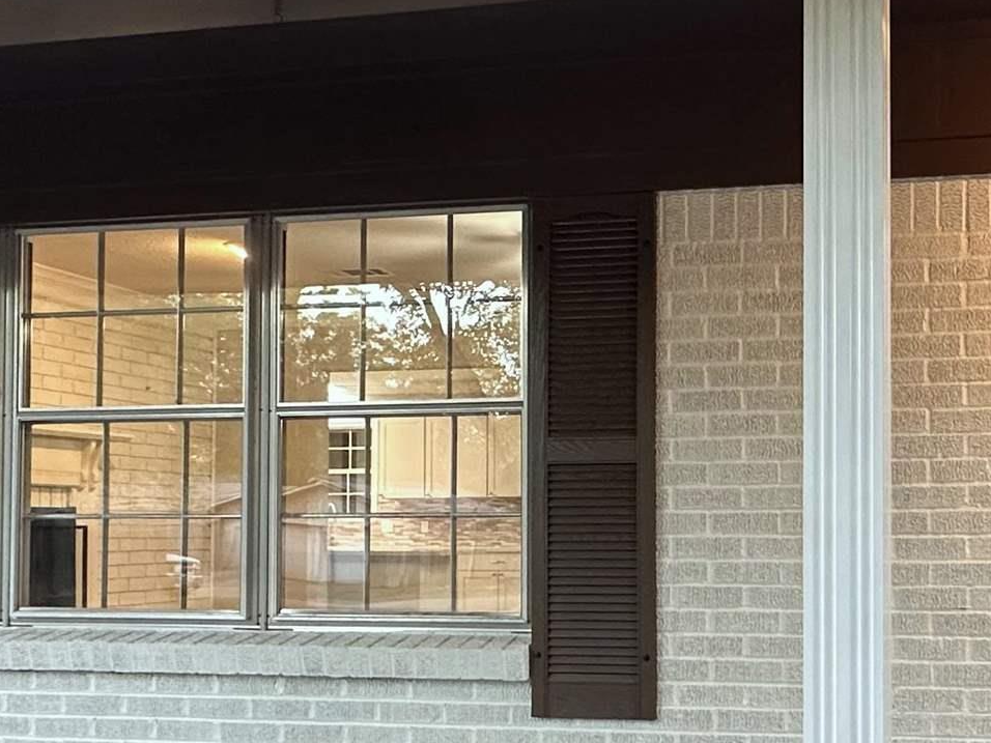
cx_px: 793
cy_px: 486
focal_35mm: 45
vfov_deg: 32.0
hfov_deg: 40.4
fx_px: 1288
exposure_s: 1/60
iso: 250
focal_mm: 2.22
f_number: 2.2
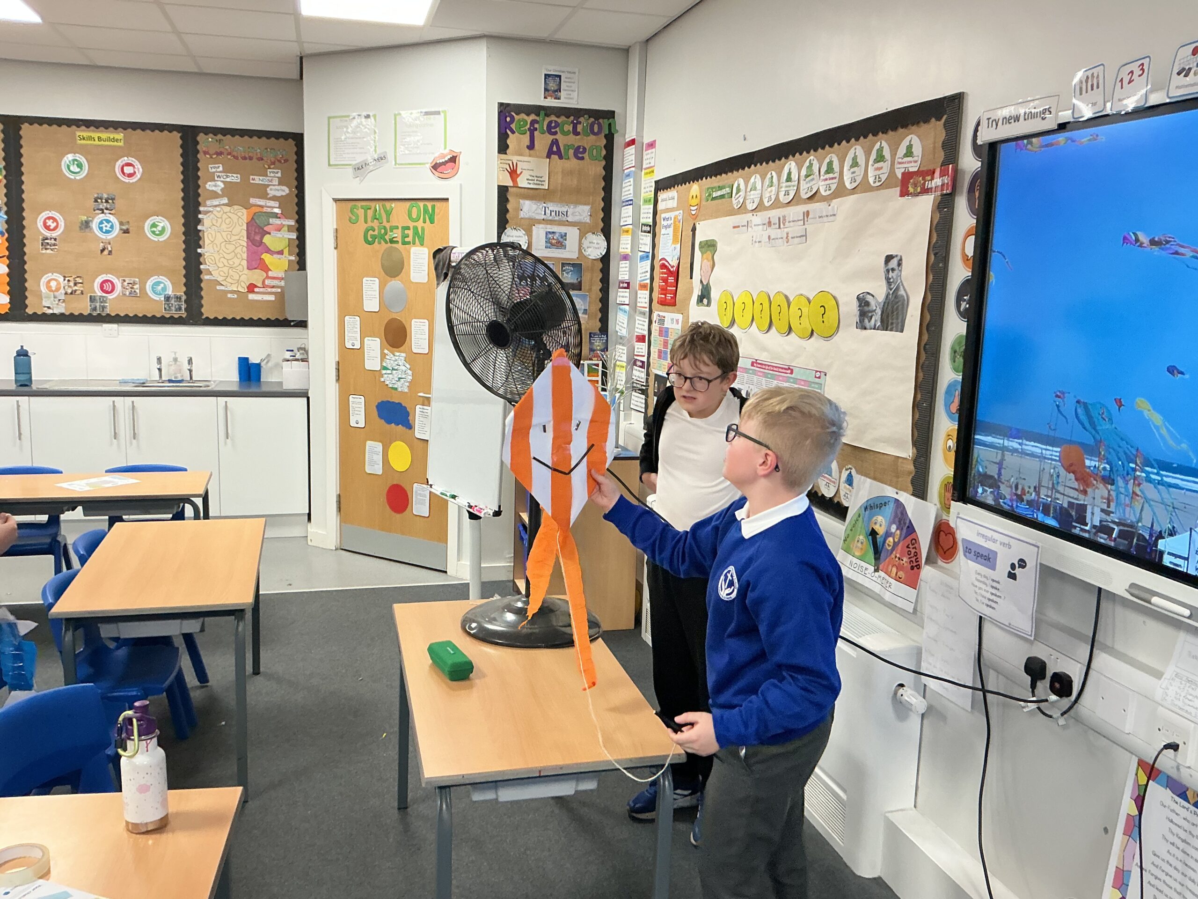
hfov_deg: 61.7
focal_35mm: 29
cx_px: 599
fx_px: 1004
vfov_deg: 48.2
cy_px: 450
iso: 100
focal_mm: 3
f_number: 1.8
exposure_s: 1/60
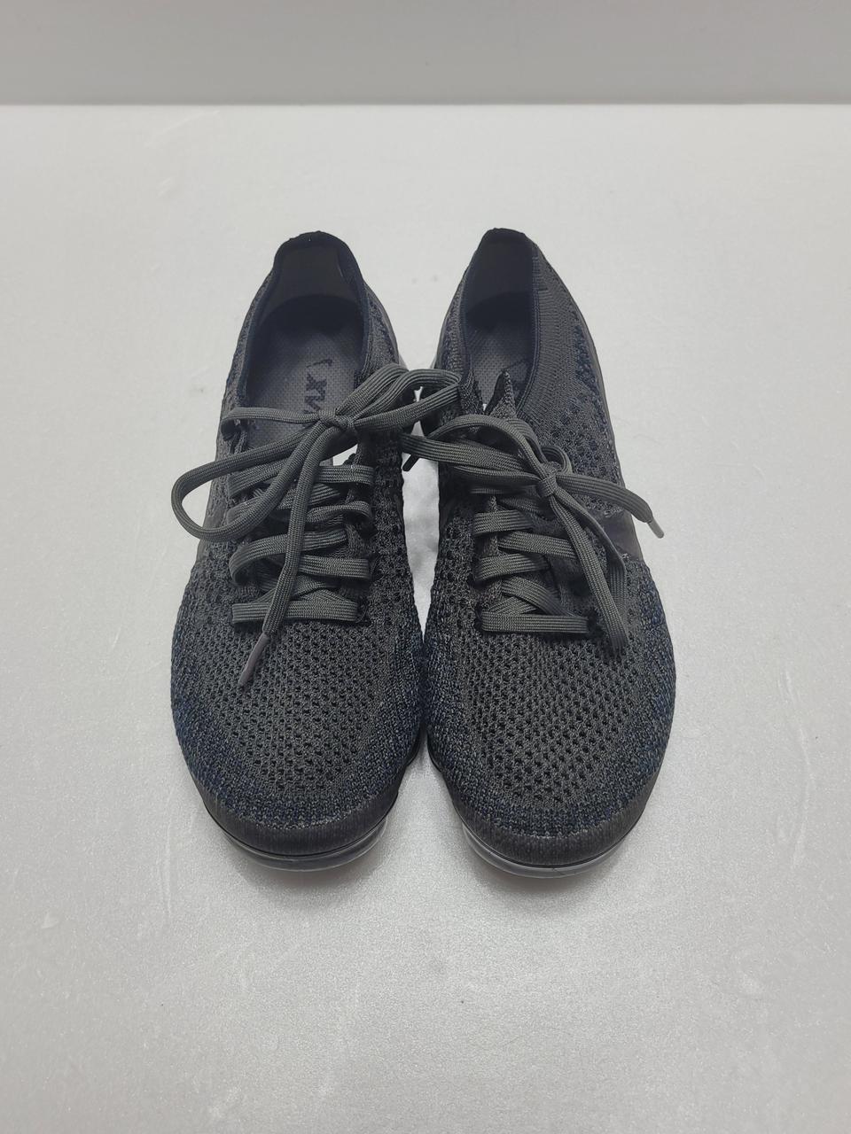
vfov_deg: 67.3
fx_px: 852
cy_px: 567
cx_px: 426
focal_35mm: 26
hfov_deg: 53.1
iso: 50
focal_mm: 5.4
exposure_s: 1/120
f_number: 1.8
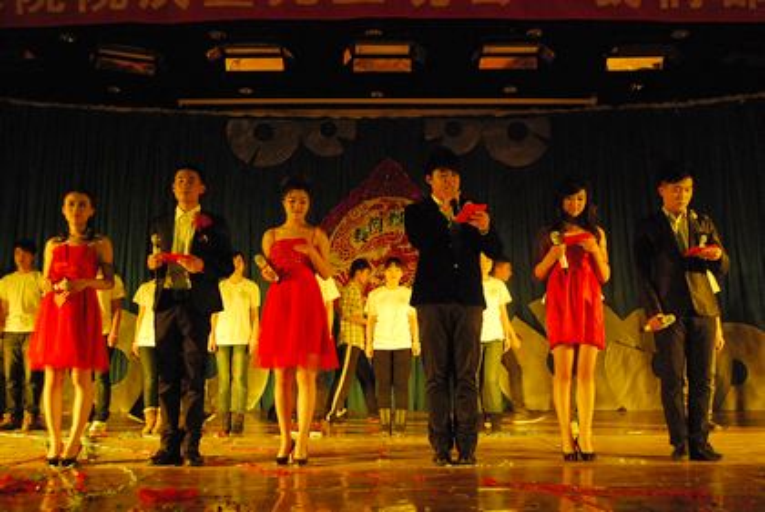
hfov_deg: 55.1
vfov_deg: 38.4
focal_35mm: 34
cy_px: 256
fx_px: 734
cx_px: 382
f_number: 4
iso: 1600
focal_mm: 23
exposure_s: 1/60
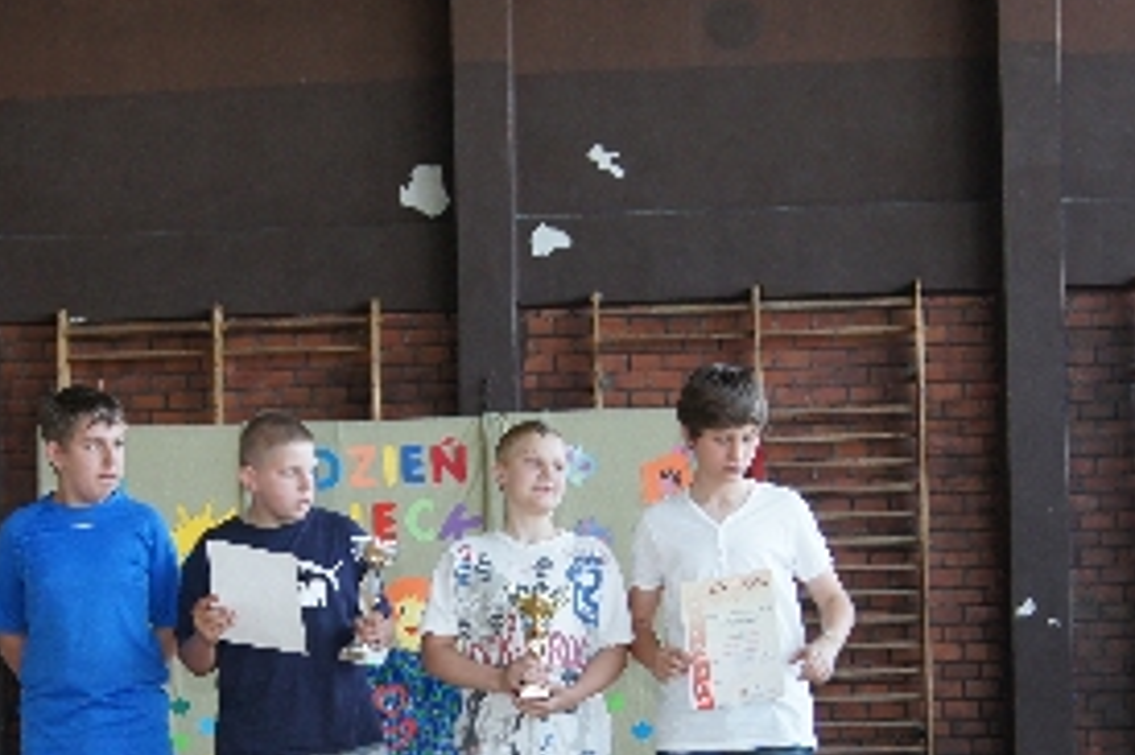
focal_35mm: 85
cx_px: 458
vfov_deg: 15.8
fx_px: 2678
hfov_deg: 23.9
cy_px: 732
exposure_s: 1/60
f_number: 4
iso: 400
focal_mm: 26
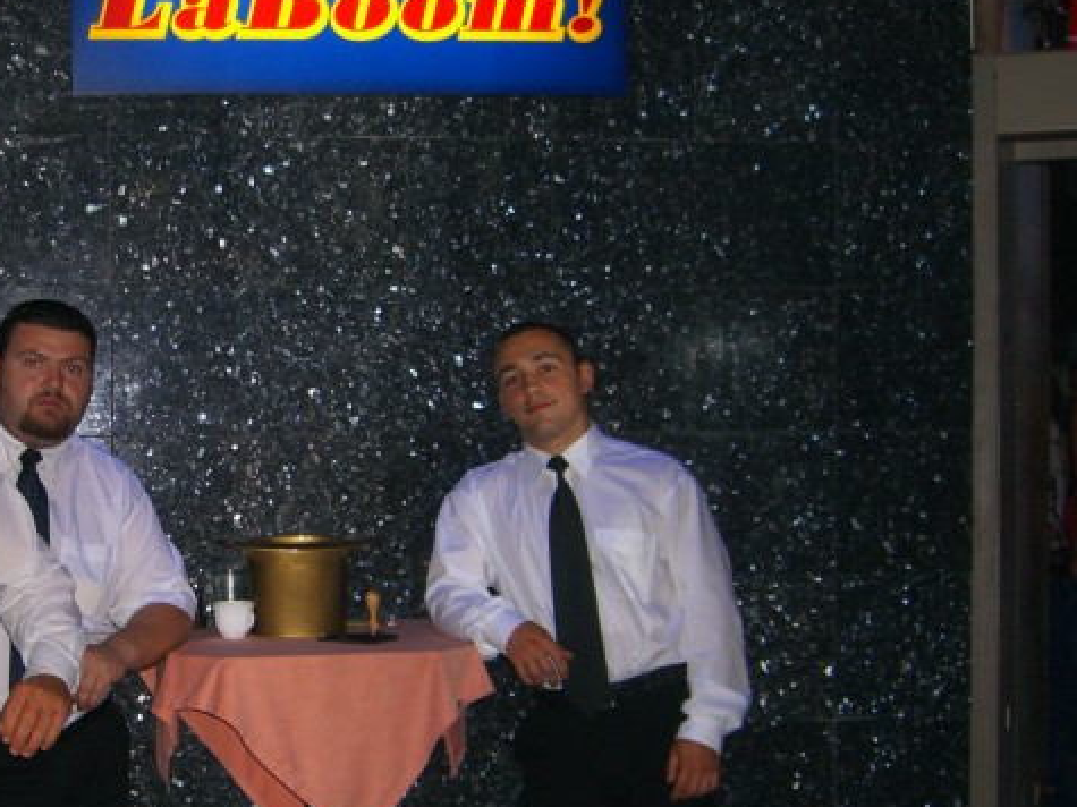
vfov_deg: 22.9
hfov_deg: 29.5
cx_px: 188
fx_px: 1991
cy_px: 487
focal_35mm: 64
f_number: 2.8
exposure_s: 1/60
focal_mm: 7.9
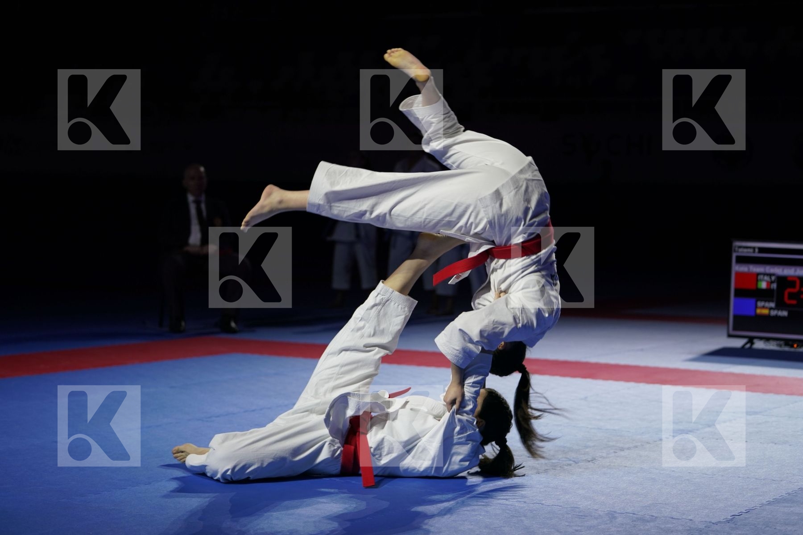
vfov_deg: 18.2
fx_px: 1673
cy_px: 268
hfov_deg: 27.0
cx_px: 402
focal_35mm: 75
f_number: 2.8
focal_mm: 75
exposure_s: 1/500
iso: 320
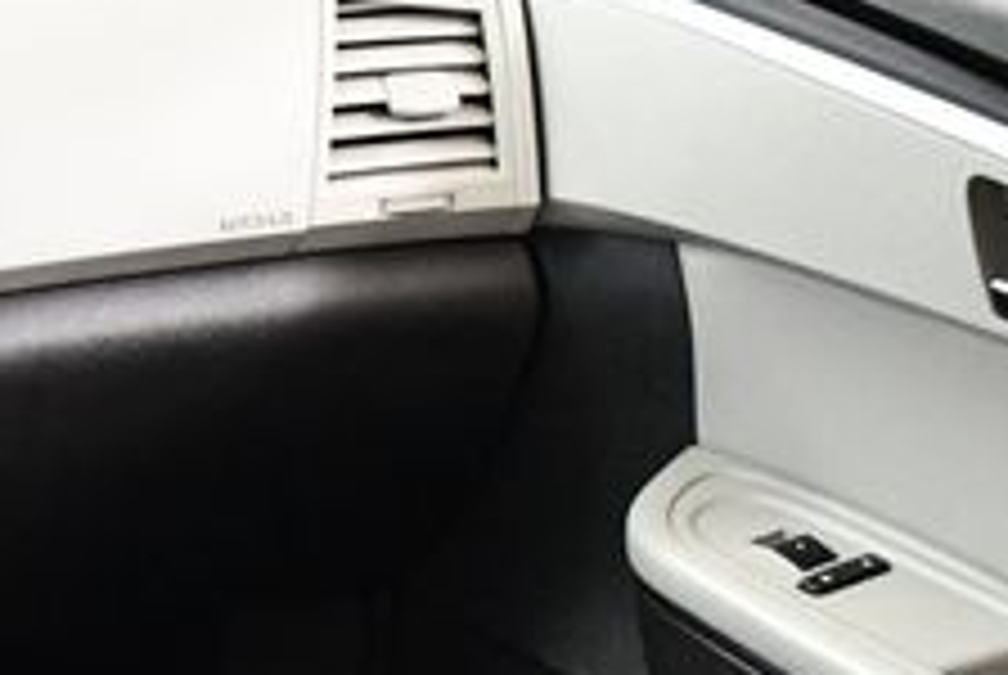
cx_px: -184
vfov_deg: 13.2
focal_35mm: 103
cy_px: 652
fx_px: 2888
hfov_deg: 18.8
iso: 3600
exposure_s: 1/60
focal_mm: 18
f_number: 3.5
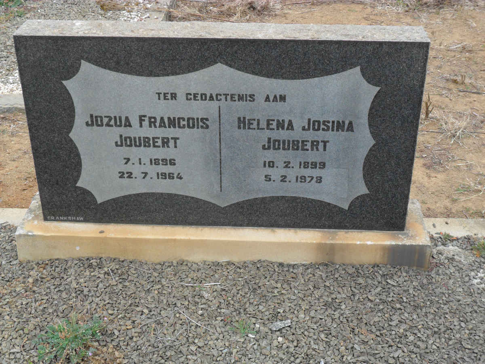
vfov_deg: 28.0
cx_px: 242
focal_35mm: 52
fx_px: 729
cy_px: 182
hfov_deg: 36.8
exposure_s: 1/125
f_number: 5
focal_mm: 9.3
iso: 100
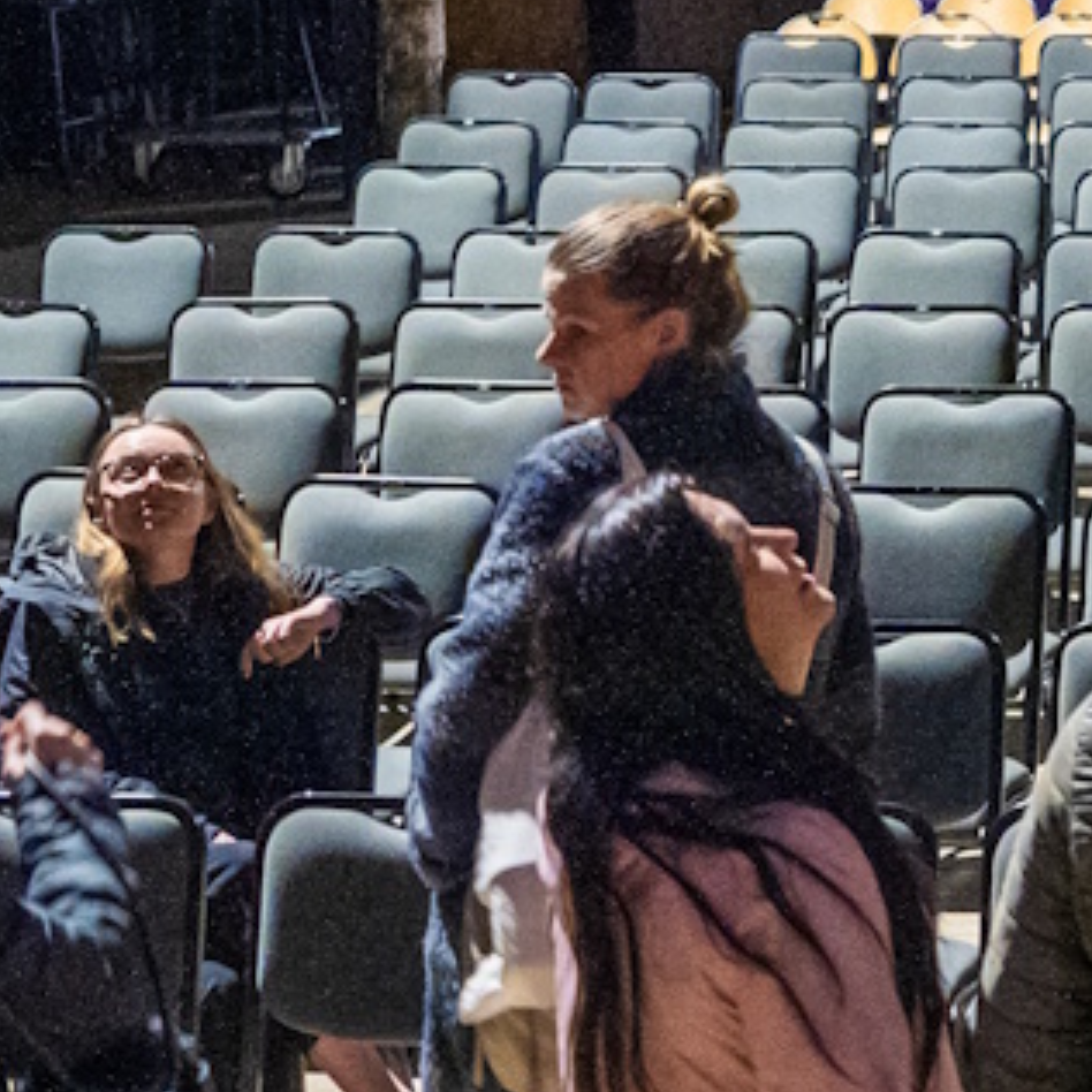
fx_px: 4604
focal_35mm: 129
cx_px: 2149
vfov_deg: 13.4
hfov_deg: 12.1
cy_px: 154
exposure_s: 1/25
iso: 6400
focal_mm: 24
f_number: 2.8
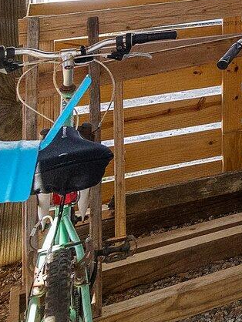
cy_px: -101
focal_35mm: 80
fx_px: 745
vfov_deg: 21.9
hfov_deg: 12.3
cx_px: 657
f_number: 5.6
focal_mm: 17
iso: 1000
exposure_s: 1/400
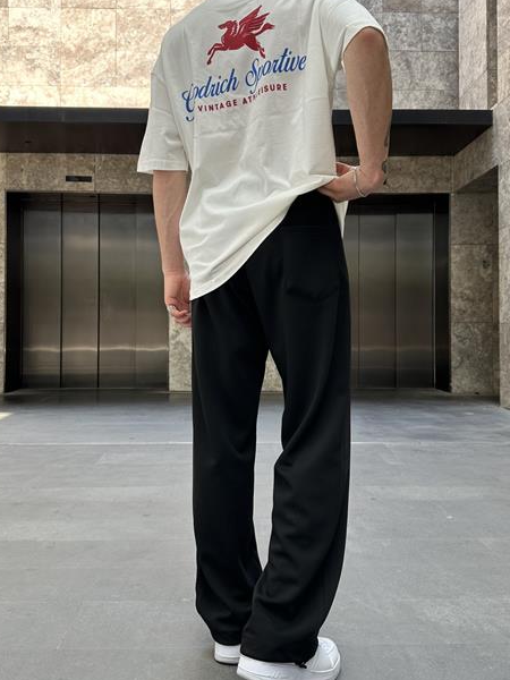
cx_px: 252
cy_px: 315
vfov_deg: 56.8
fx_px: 629
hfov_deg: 44.2
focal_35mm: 32
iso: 64
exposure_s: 1/180
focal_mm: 6.86
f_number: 1.78
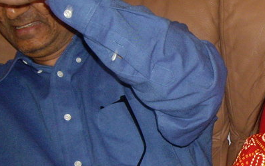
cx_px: 259
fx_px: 751
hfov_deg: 19.5
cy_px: 71
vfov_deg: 12.6
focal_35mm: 104
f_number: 2.7
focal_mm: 6.2
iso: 200
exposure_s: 1/40
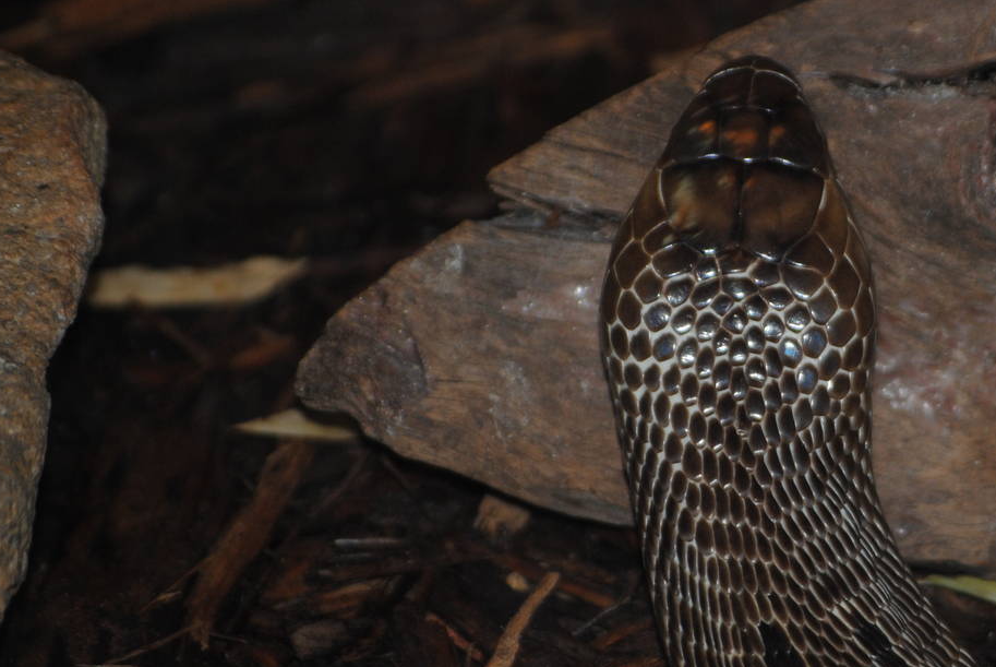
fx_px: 7641
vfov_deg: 5.0
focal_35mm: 276
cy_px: 304
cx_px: 803
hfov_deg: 7.4
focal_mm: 105
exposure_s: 1/60
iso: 200
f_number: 4.5
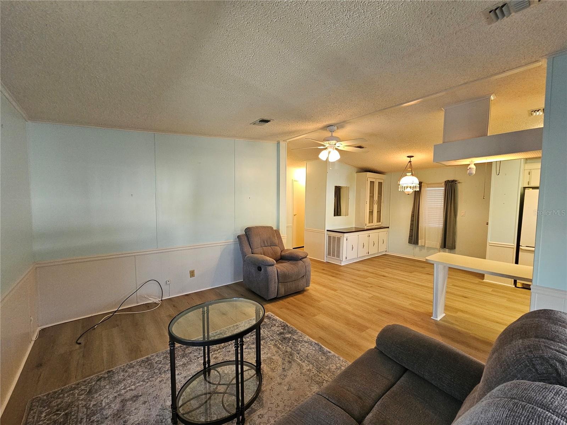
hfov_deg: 106.2
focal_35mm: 13
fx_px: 213
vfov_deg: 89.9
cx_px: 284
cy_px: 212
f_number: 2.2
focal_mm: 2.2
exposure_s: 1/60
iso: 320
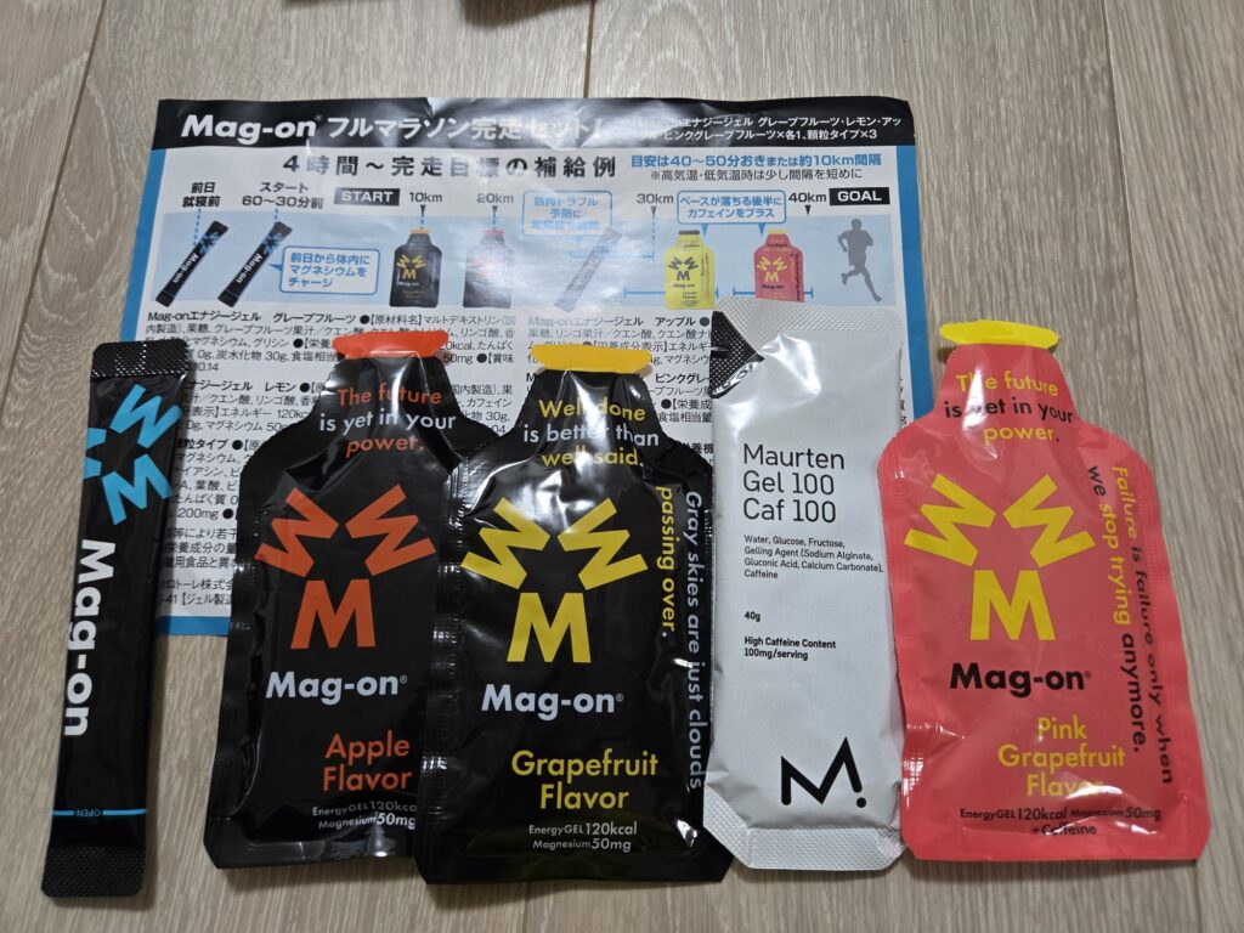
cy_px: 466
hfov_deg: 73.9
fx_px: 827
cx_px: 622
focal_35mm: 23
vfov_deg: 58.9
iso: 125
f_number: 1.8
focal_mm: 5.4
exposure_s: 1/50.3
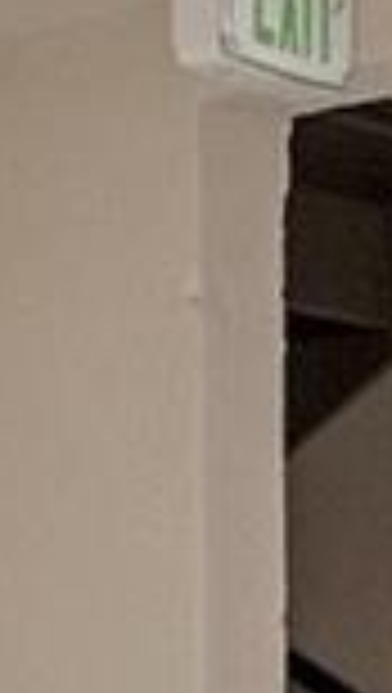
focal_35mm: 196
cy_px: 1004
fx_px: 3610
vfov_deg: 10.6
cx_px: -1532
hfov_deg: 5.1
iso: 320
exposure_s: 1/160
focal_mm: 18
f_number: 6.3
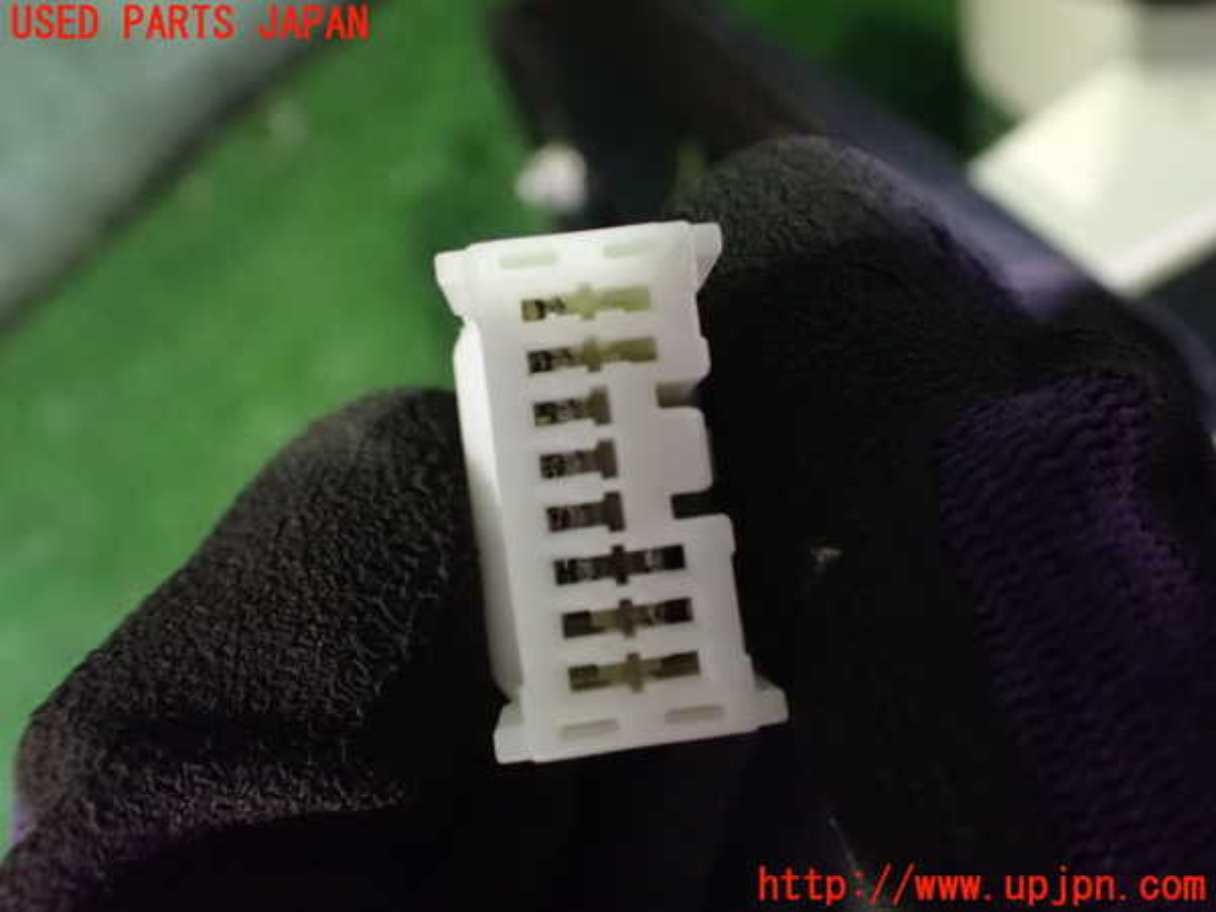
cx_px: 608
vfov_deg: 46.8
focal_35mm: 30
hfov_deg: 60.0
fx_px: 1054
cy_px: 456
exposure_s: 1/30
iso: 1600
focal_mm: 5.4
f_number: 2.3
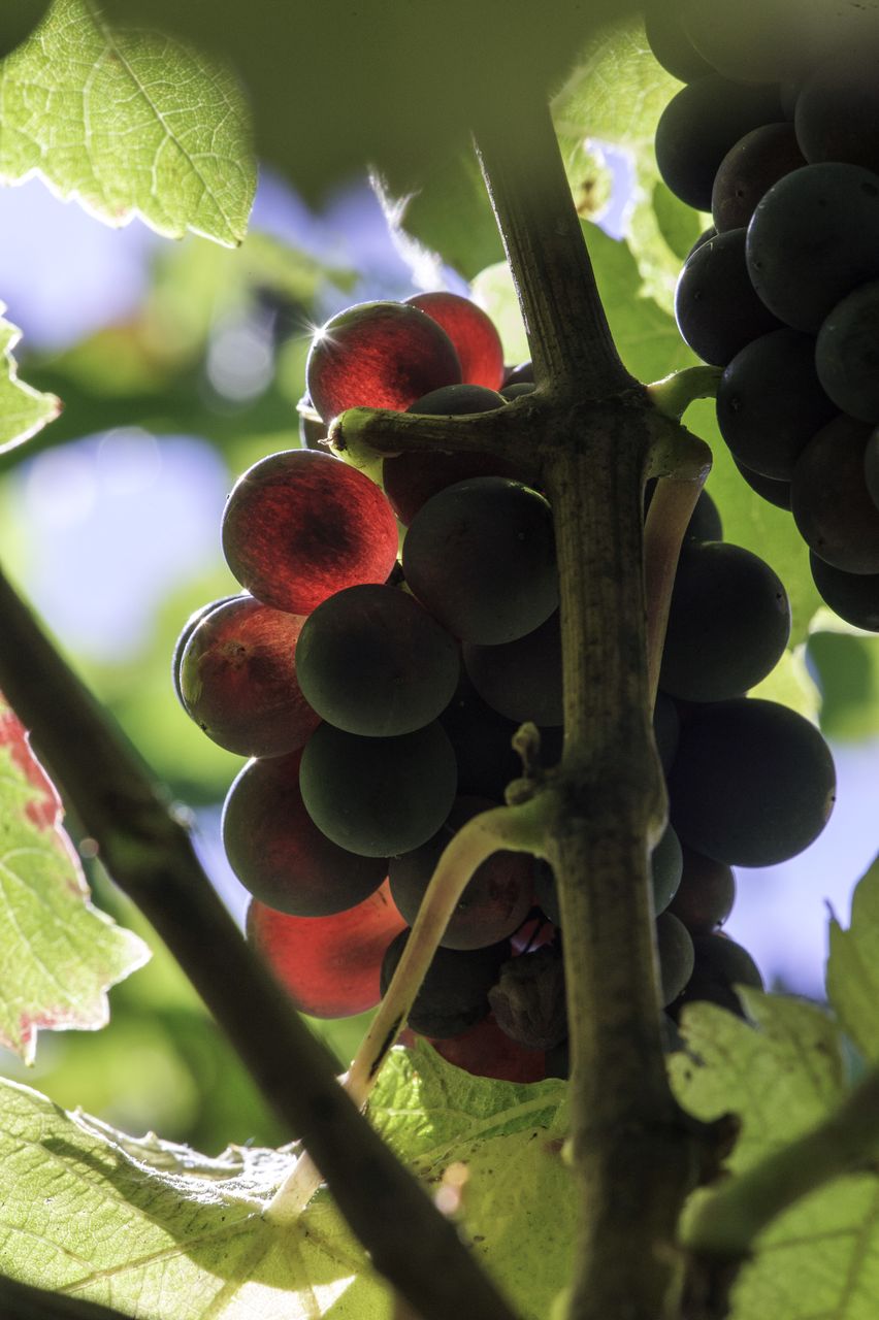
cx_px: 440
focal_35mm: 105
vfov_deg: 19.5
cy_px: 660
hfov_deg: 13.0
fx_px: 3849
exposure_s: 1/250
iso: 1800
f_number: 16
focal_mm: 105
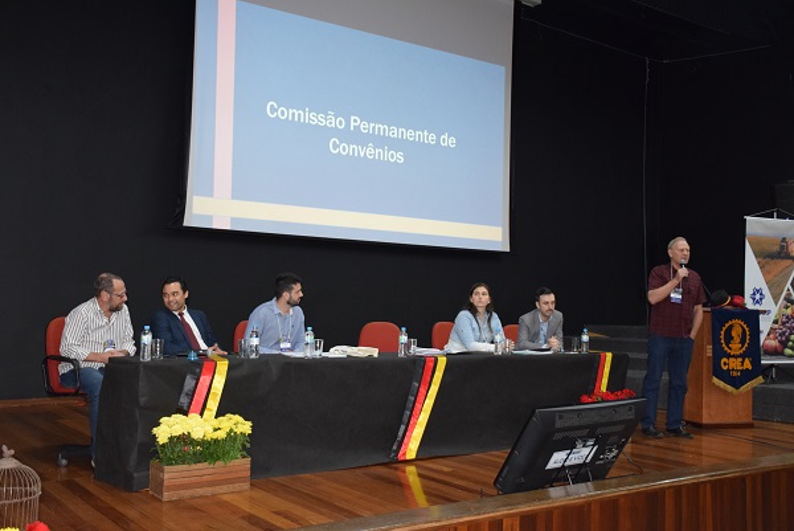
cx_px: 397
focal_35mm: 36
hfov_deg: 53.1
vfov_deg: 36.9
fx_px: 795
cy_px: 266
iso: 1800
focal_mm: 24
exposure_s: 1/60
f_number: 3.8
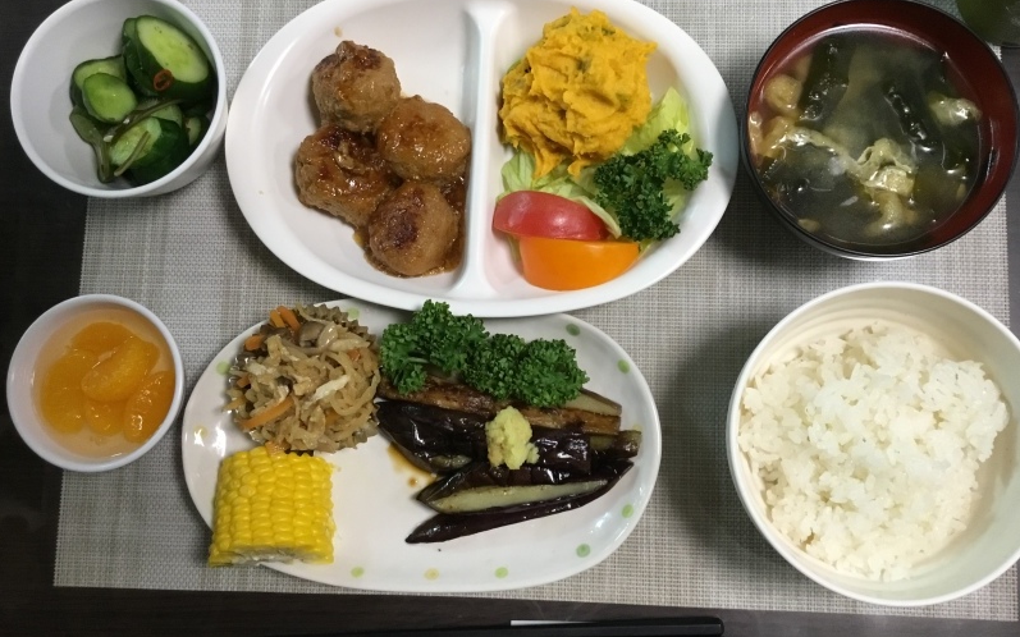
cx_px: 511
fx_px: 917
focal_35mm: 33
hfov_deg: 58.1
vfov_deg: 38.3
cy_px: 339
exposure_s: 1/30
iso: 125
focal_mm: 3.3
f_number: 2.4
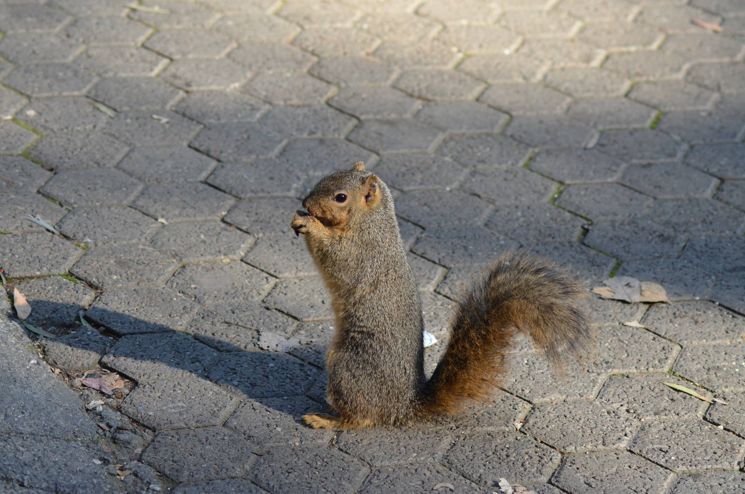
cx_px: 372
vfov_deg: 9.1
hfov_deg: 13.7
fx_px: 3098
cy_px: 247
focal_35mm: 150
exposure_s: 1/500
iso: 400
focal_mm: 100
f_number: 5.6
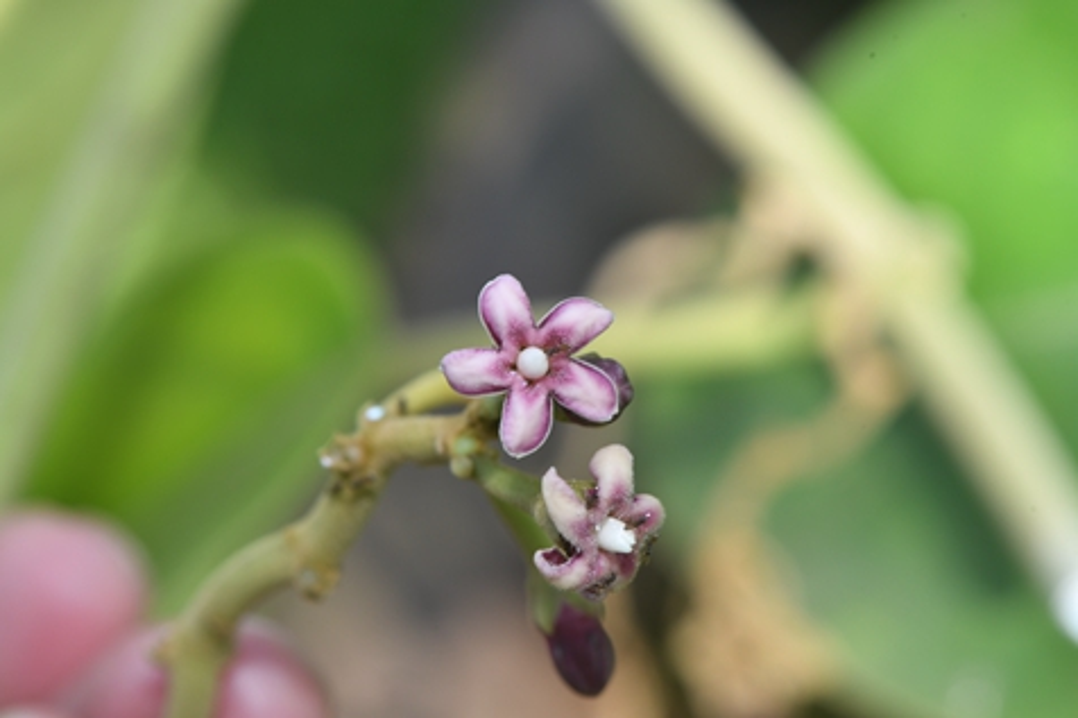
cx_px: 539
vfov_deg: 13.0
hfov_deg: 19.5
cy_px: 359
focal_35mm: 105
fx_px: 3143
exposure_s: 1/100
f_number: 13
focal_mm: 105
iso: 500
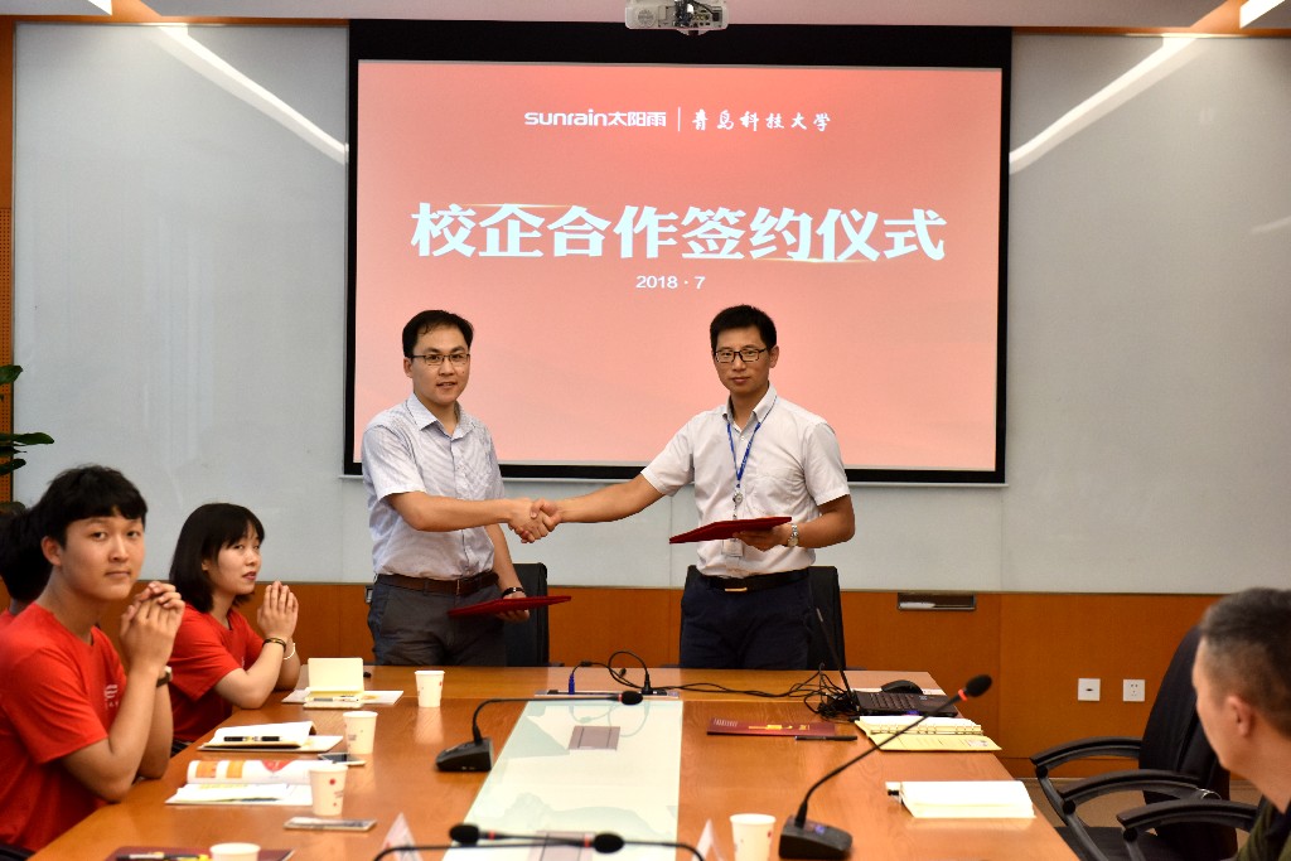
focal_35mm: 70
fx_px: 2510
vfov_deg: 19.5
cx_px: 646
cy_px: 430
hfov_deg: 28.8
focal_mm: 70
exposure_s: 1/200
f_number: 5
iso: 1250
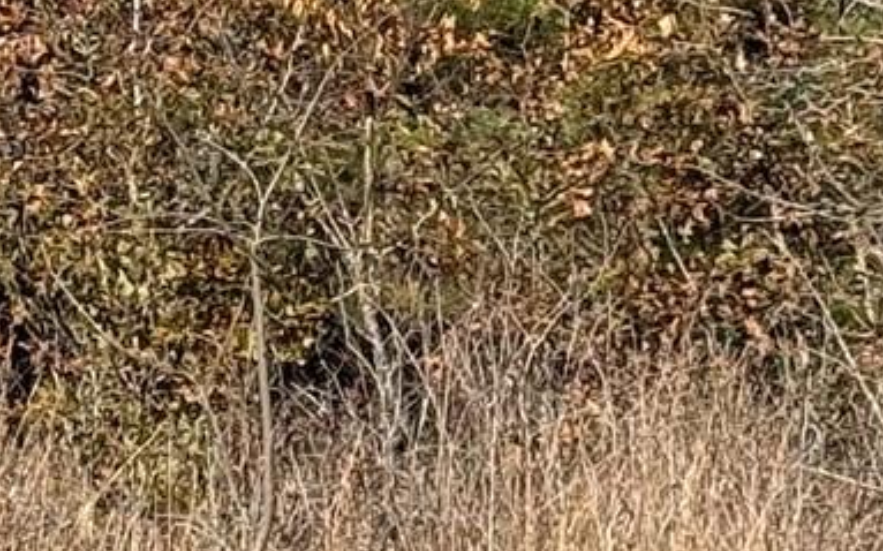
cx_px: -1208
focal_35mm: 272
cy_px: -76
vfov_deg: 4.8
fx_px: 6543
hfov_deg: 7.3
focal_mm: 6.76
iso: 64
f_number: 1.78
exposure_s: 1/4098
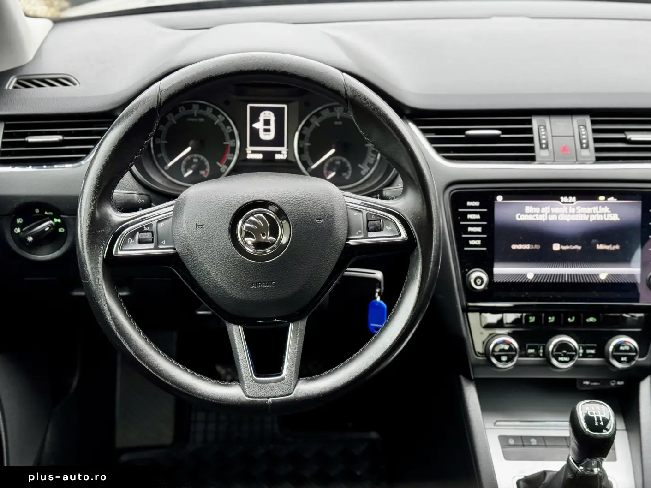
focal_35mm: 49
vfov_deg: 29.7
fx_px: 921
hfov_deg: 38.9
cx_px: 328
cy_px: 240
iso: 250
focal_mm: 6.76
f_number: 1.78
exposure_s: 1/47
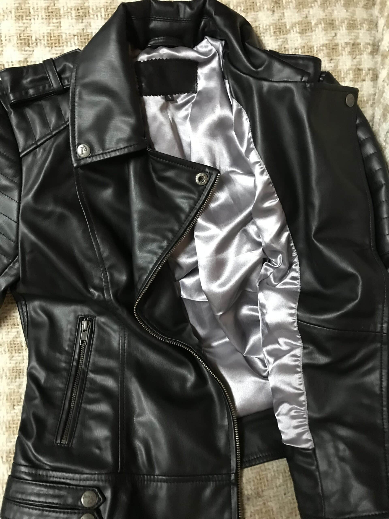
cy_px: 260
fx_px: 420
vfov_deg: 63.4
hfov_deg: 49.7
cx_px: 194
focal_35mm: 28
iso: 100
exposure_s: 1/7
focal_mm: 3.99
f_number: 1.8
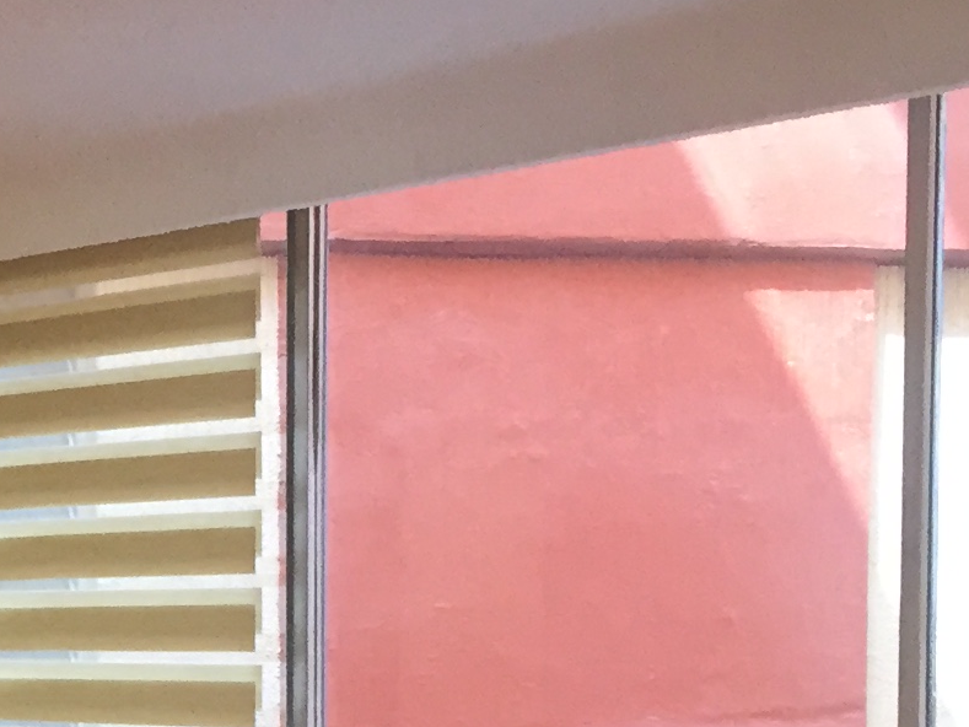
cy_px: 964
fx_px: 3360
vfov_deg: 12.0
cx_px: -475
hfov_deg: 15.2
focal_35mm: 120
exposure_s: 1/30
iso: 50
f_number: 2.2
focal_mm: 4.15
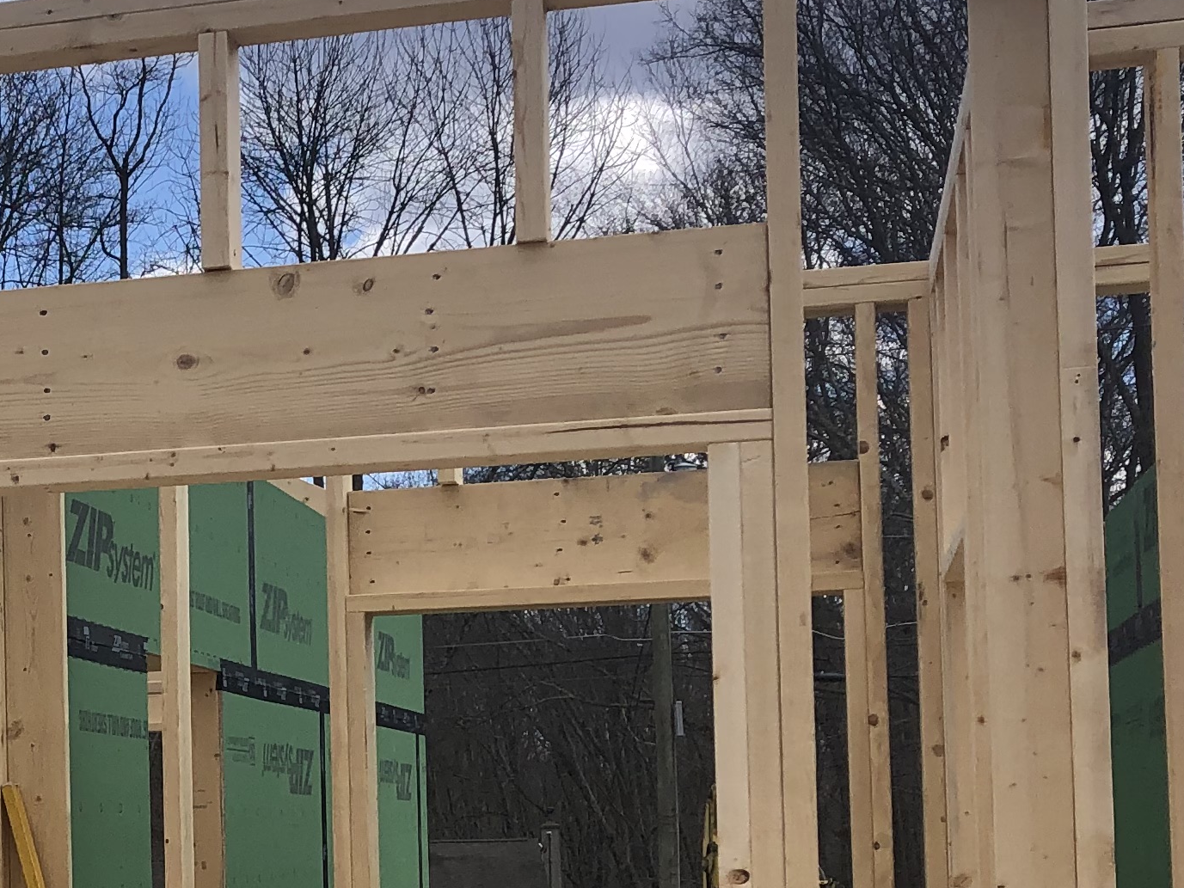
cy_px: 750
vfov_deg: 17.8
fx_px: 2805
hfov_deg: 22.4
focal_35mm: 82
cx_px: -154
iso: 20
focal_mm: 3.99
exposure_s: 1/1372
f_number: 1.8
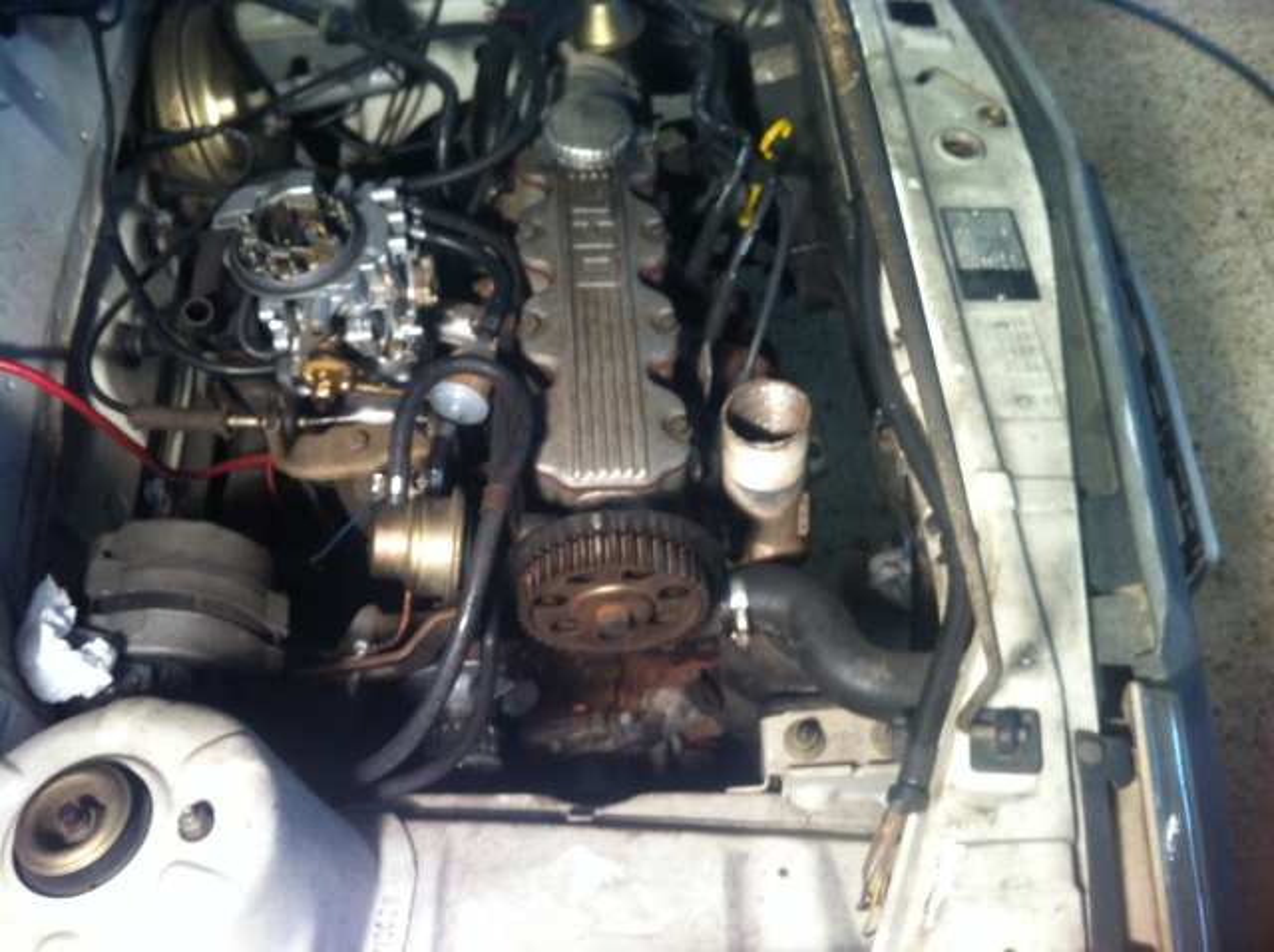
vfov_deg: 40.6
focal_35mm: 35
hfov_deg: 52.7
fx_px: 1286
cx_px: 637
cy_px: 476
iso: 100
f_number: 2.8
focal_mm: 3.85
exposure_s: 1/15
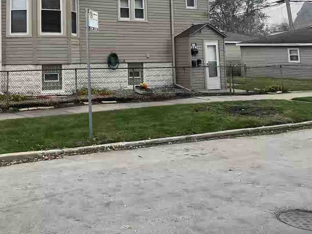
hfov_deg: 36.7
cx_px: 36
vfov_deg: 28.4
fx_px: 442
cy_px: 16
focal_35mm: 49
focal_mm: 5.7
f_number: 1.5
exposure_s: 1/780
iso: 50
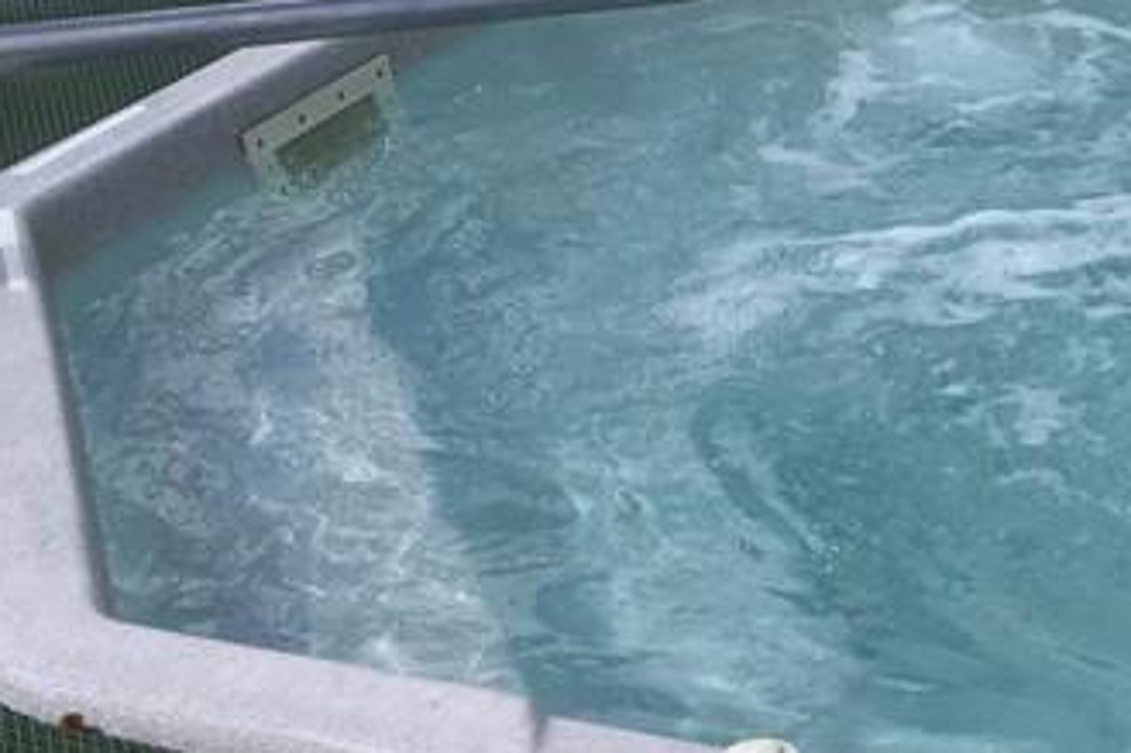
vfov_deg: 14.1
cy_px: -165
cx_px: 1581
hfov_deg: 19.5
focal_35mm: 94
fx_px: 2952
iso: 25
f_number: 2.2
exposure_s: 1/1479
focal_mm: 4.15
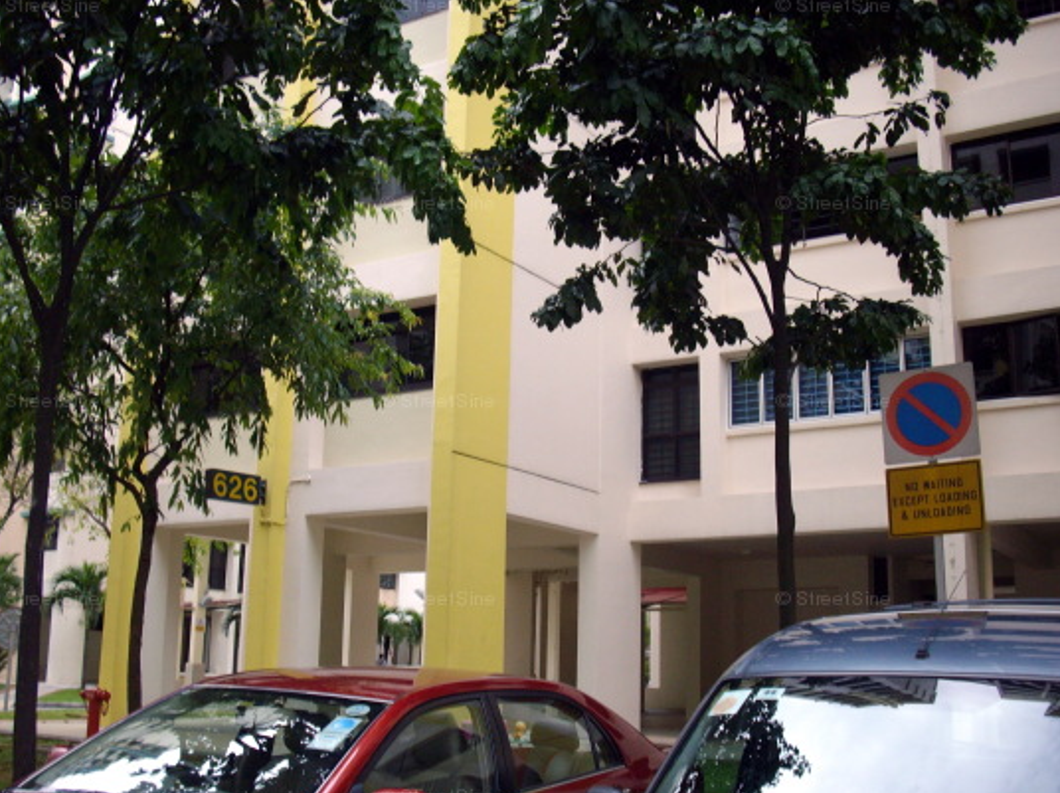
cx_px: 528
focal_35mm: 38
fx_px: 1163
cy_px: 403
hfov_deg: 49.0
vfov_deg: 37.7
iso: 160
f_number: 2.8
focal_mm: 6.2
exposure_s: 1/80
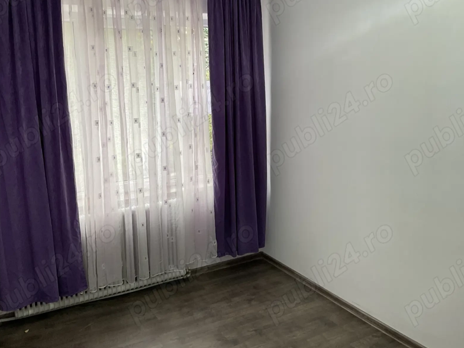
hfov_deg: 50.0
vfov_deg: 38.4
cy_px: 131
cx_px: 259
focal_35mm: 37
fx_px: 496
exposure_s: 1/120
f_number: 1.8
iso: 50
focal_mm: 3
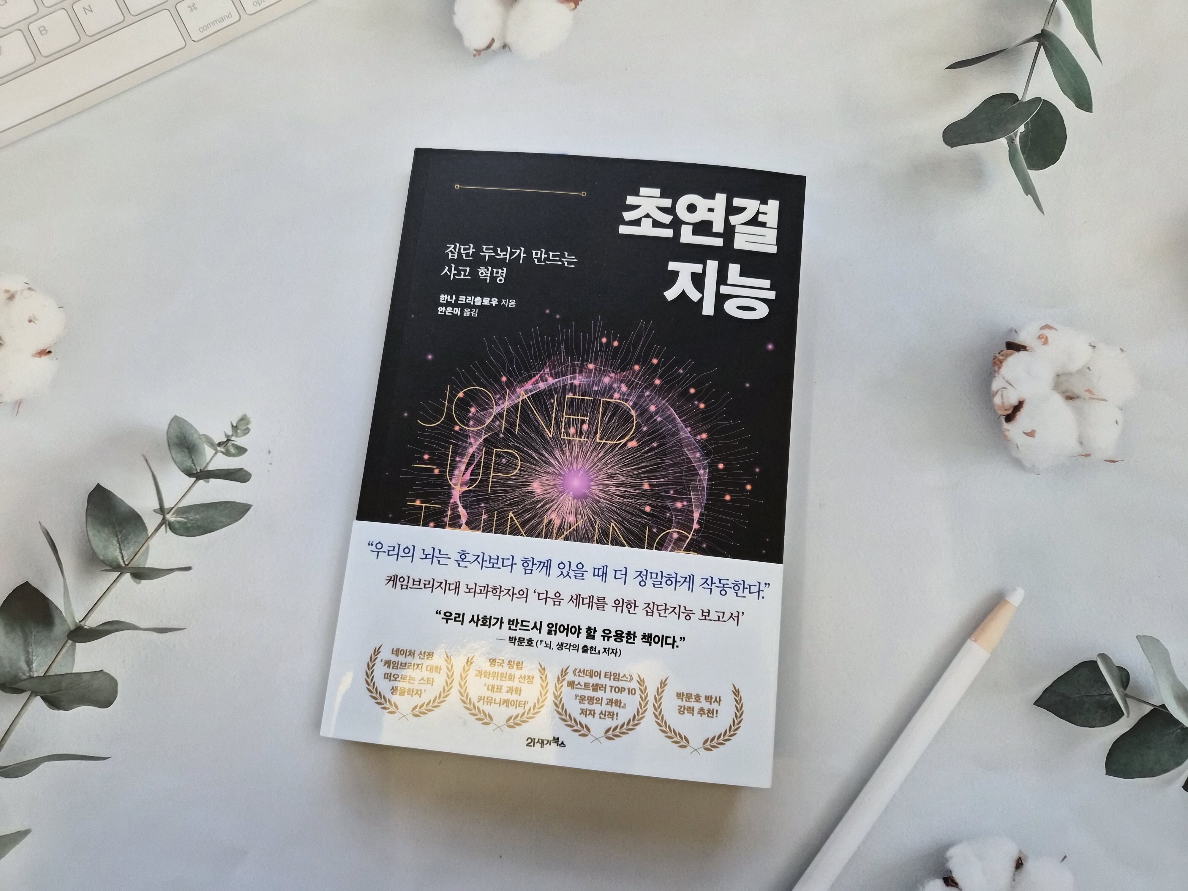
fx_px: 789
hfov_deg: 73.9
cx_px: 594
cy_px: 446
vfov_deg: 58.9
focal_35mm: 23
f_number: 1.8
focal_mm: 5.4
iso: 400
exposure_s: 1/120
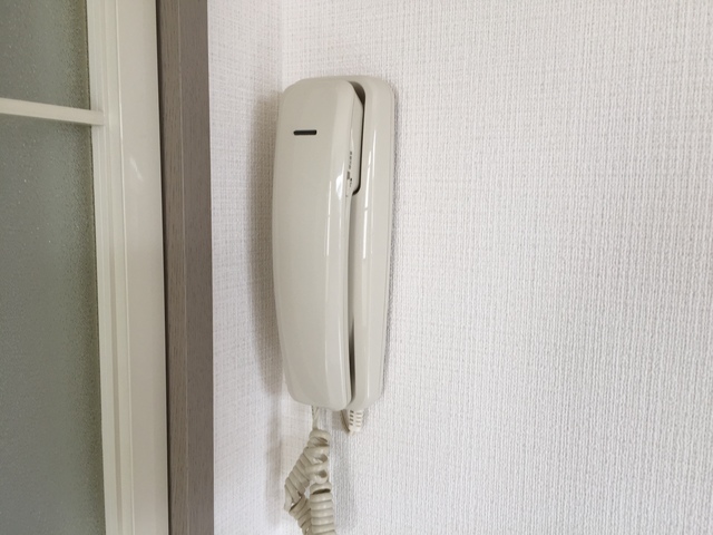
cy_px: 268
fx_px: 597
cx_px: 356
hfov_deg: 61.7
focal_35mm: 29
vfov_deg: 48.2
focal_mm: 4.15
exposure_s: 1/60
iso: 40
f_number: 2.2
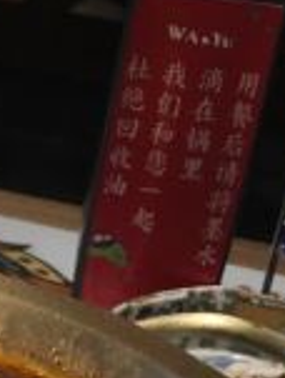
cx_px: -141
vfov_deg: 13.1
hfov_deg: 10.7
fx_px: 1465
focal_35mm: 134
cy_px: 703
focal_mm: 4.15
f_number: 2.2
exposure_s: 1/50
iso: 32
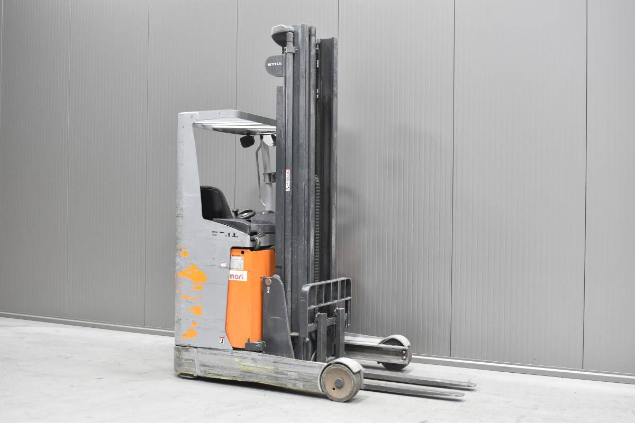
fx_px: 714
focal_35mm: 40
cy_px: 212
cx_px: 318
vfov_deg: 33.0
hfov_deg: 47.9
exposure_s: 1/30
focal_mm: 27
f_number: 5.6
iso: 2000
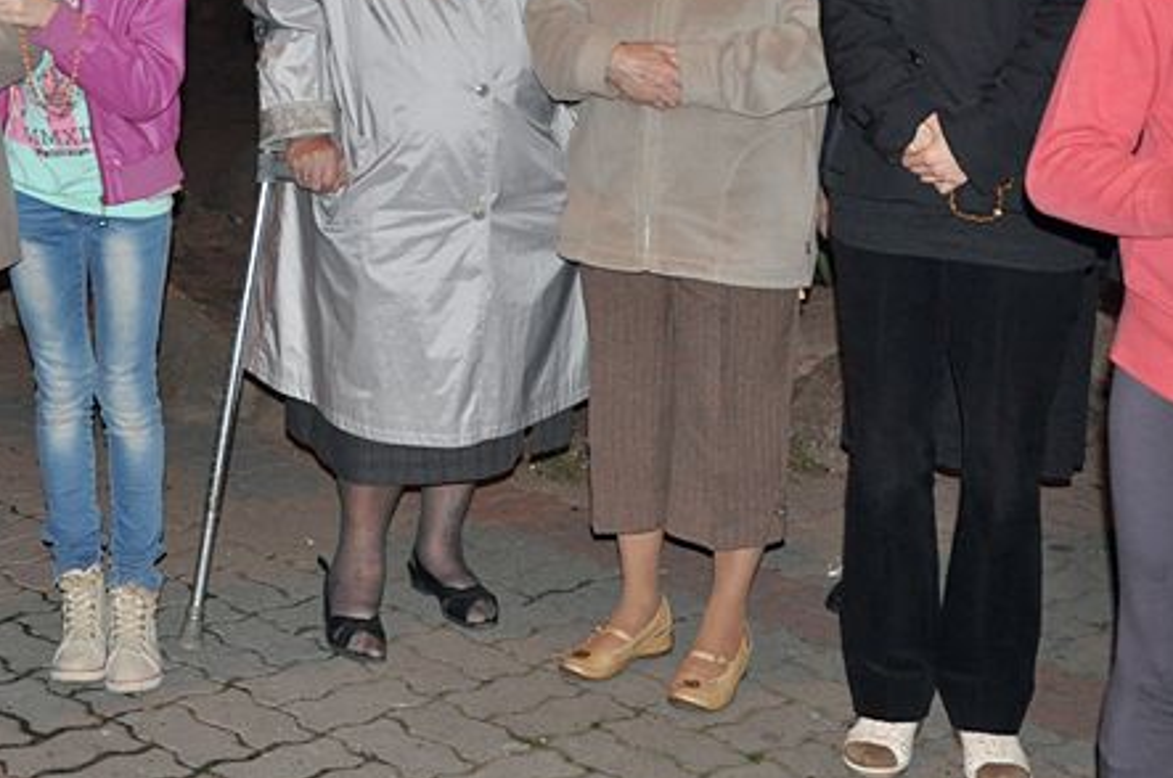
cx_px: 297
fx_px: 2341
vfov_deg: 18.6
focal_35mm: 72
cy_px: 115
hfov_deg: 27.7
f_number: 4.5
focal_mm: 25
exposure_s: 1/60
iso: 1250
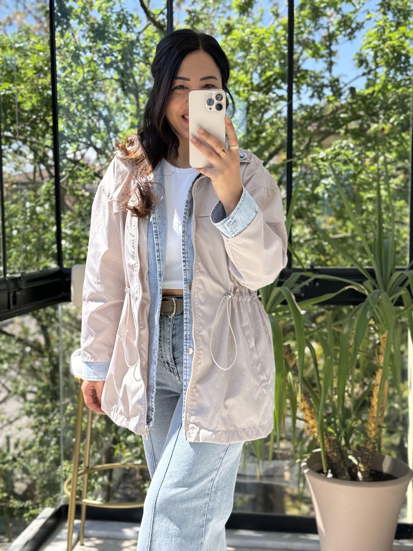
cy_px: 276
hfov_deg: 30.3
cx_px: 206
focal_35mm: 48
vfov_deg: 39.7
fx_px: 764
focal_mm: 6.76
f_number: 1.78
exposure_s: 1/592
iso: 80
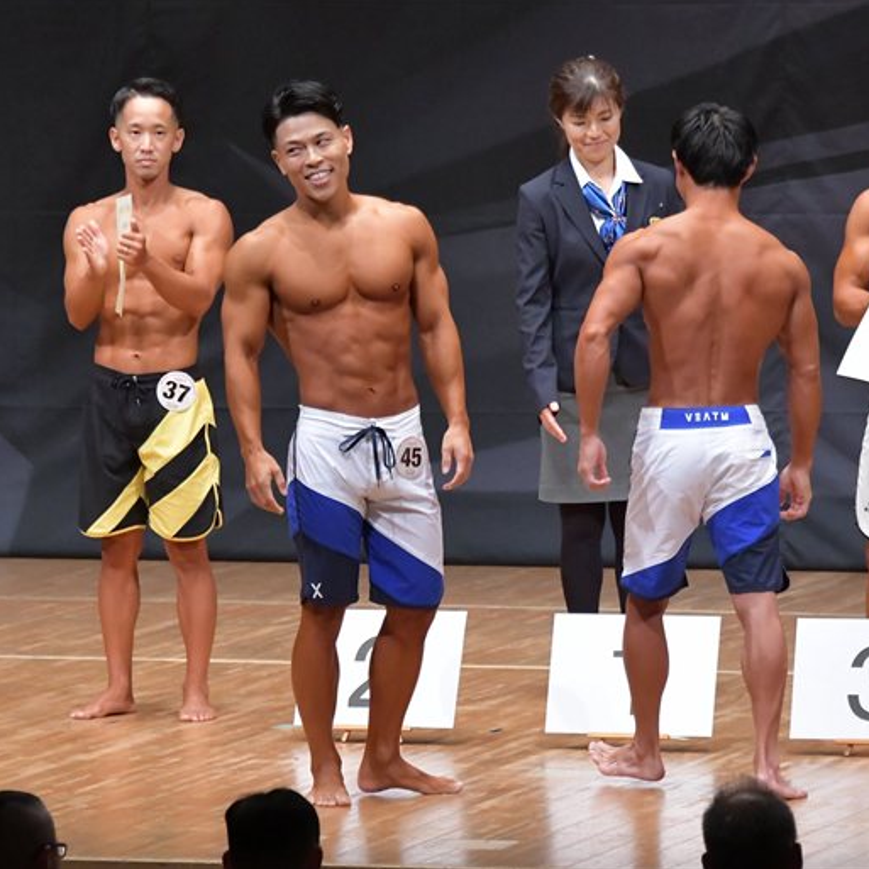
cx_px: 406
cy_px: 434
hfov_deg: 5.4
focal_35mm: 327
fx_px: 9287
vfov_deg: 5.4
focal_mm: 170
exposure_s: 1/400
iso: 8000
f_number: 5.6
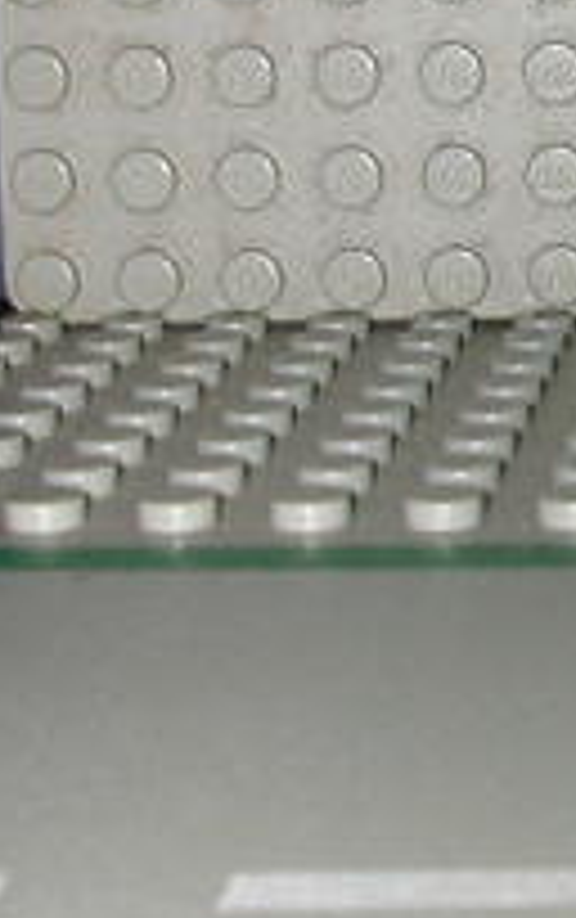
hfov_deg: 9.4
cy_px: 297
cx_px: 1422
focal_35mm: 123
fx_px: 3081
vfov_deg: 16.9
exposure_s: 1/59.9
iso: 100
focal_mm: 5.6
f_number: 4.5
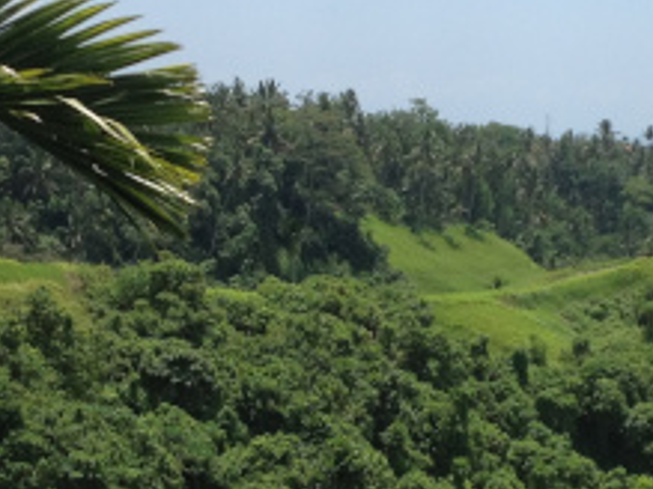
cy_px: 379
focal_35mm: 128
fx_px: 2413
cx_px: 465
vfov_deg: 11.5
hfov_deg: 15.4
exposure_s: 1/1656
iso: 64
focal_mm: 4.28
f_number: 2.4
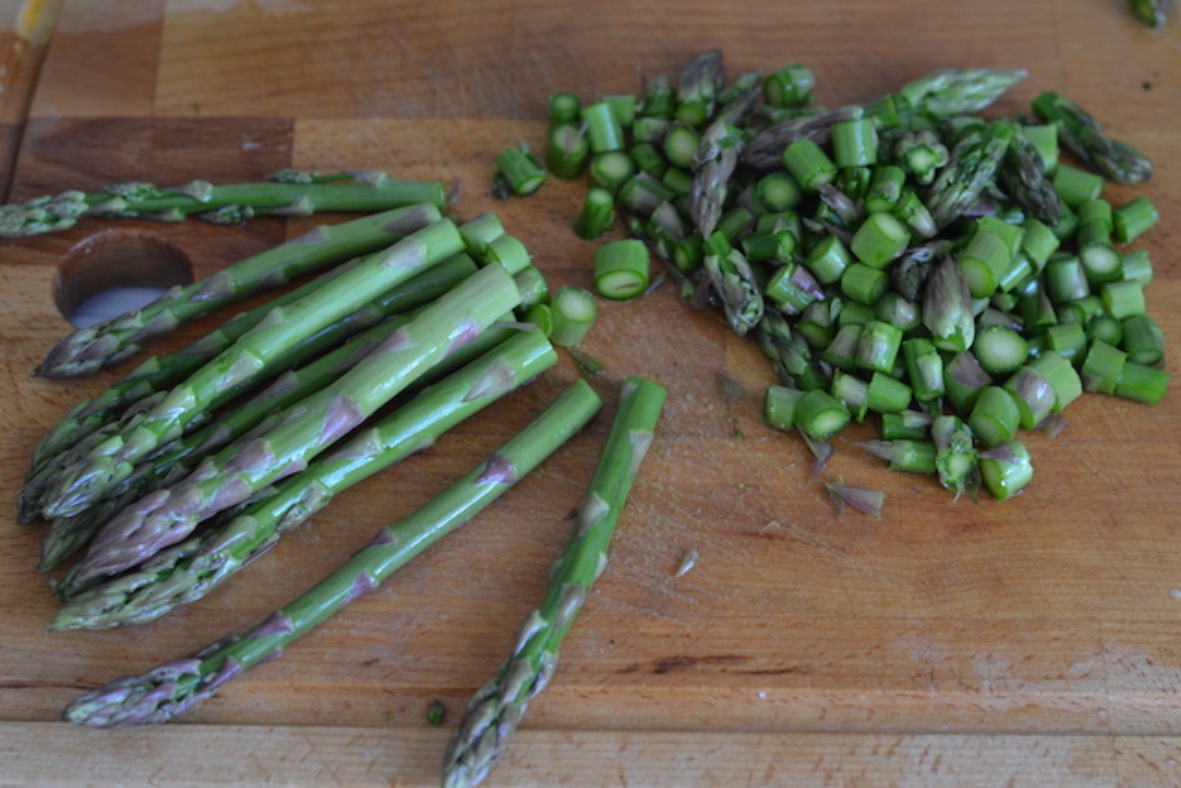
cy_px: 394
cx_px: 590
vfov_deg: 18.2
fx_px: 2461
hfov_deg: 27.0
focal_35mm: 75
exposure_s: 1/60
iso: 400
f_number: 3.5
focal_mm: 50
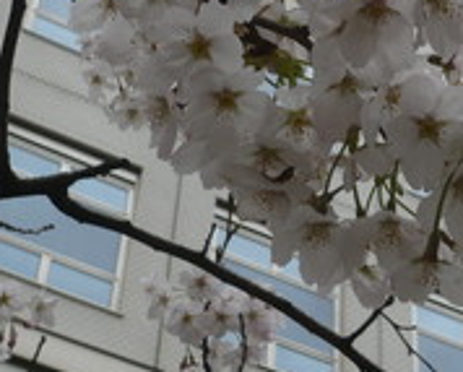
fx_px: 1551
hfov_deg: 16.7
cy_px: -8
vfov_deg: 13.5
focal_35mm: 113
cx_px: 442
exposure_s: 1/125
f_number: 3.4
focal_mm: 7
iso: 100
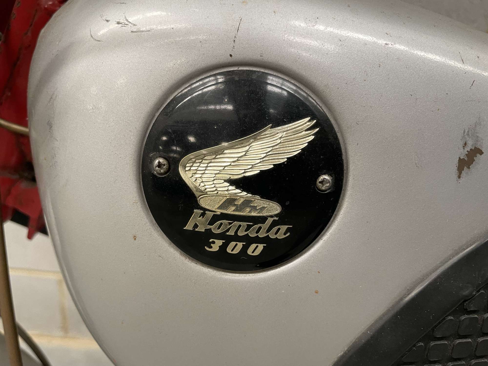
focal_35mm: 26
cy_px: 183
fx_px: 367
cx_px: 244
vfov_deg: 53.1
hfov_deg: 67.3
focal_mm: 4.2
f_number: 1.6
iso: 125
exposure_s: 1/67
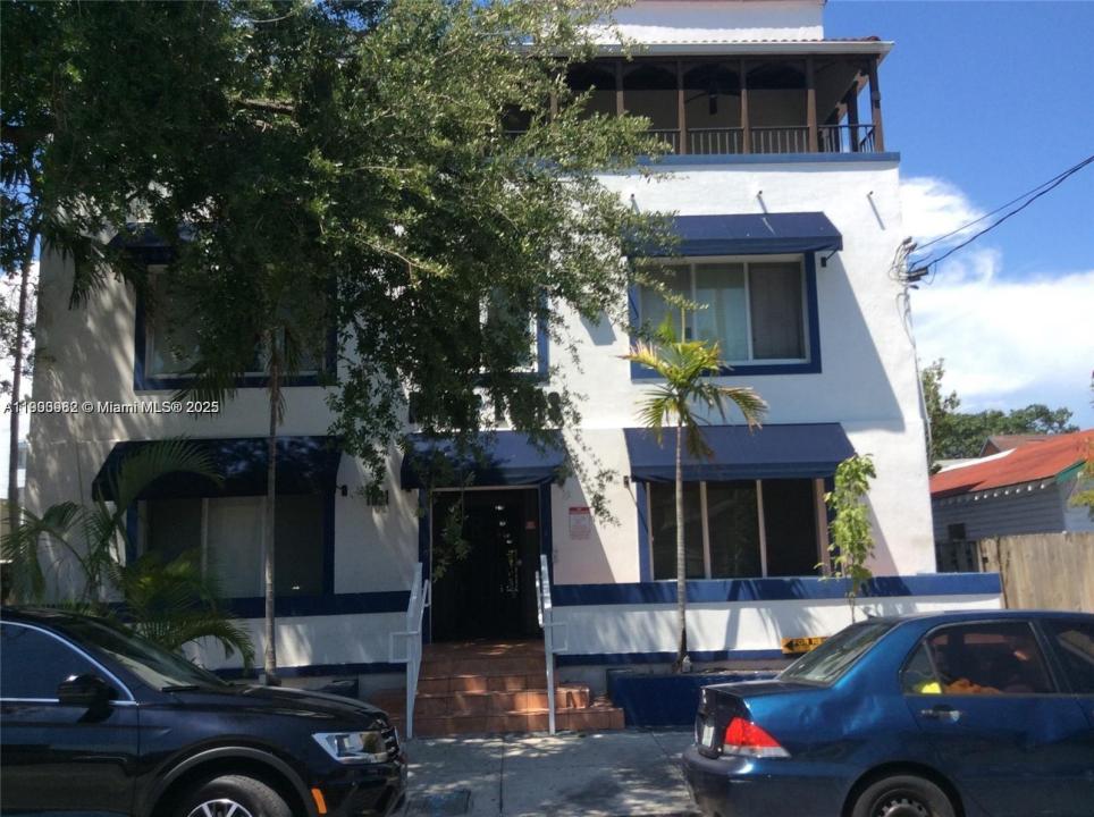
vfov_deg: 44.1
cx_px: 547
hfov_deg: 56.9
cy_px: 408
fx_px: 1010
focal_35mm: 32
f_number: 2.4
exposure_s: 1/1144
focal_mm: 3.3
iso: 32
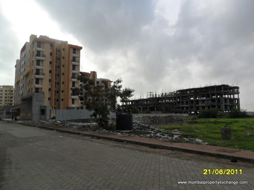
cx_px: 127
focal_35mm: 27
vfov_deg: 51.4
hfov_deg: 65.3
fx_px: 198
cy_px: 95
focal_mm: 4.9
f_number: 8.9
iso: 100
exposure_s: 1/180
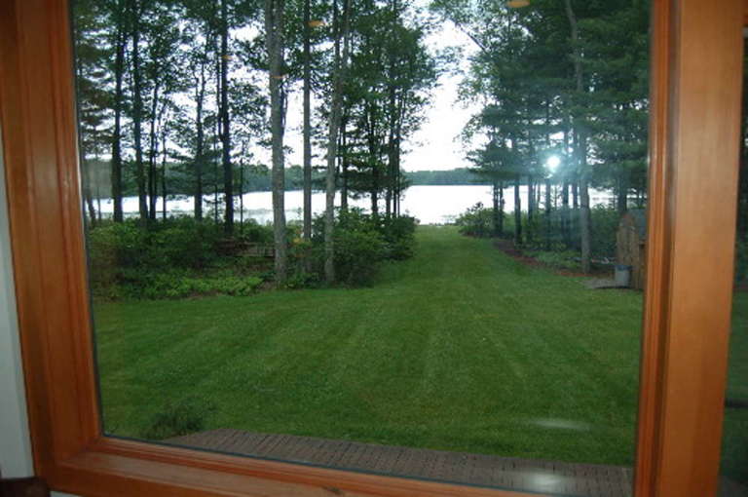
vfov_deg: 47.8
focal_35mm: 27
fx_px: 560
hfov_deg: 67.4
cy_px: 248
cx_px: 374
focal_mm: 18
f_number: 3.5
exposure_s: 1/400
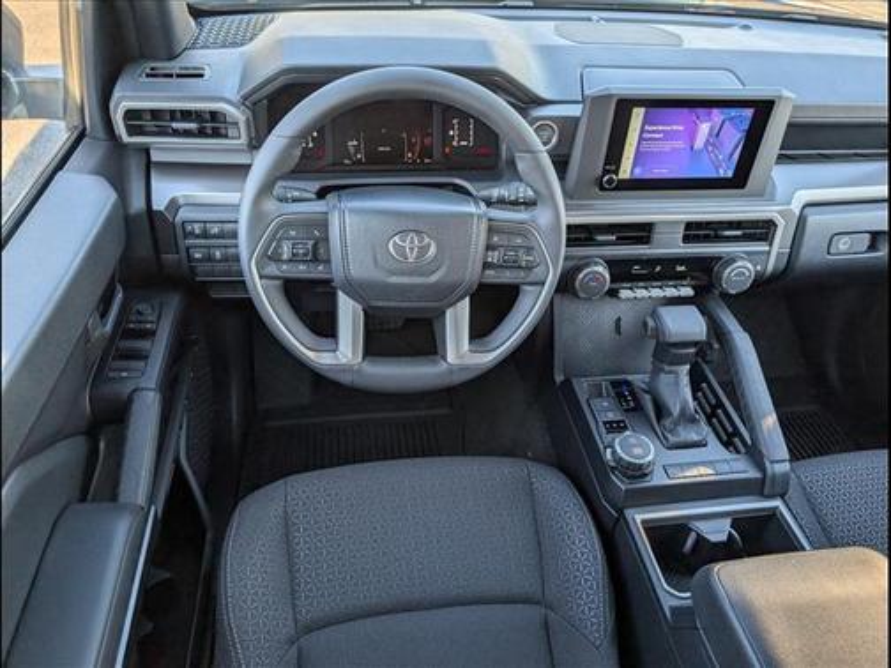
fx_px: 618
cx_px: 446
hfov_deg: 71.6
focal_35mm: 24
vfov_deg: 56.8
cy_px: 334
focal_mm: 6.9
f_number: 1.68
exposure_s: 1/1667
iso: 96
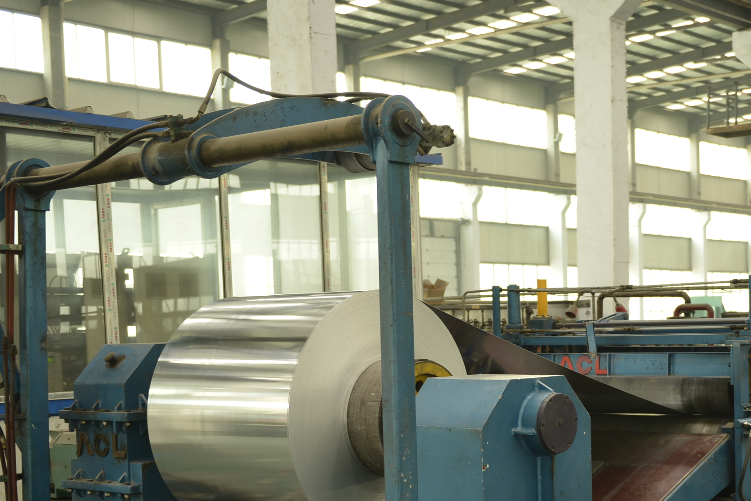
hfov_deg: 31.5
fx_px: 1294
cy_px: 413
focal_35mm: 62
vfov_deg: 21.6
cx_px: 604
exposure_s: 1/30
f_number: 2.8
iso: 250
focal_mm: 35
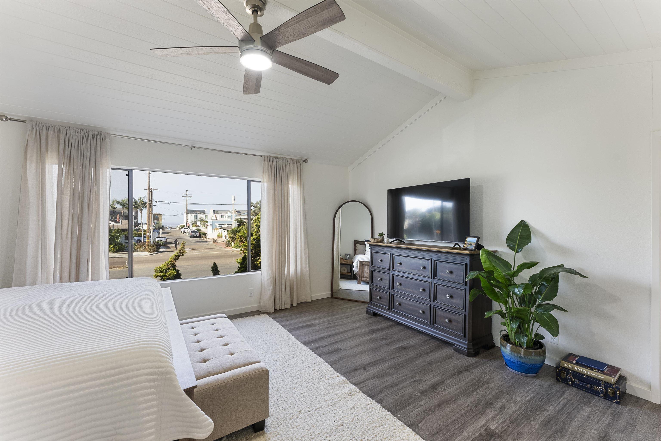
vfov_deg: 78.9
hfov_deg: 101.9
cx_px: 330
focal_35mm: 15
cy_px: 220
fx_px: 268
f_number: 8
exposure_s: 1/1.67
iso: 100
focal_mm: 14.6
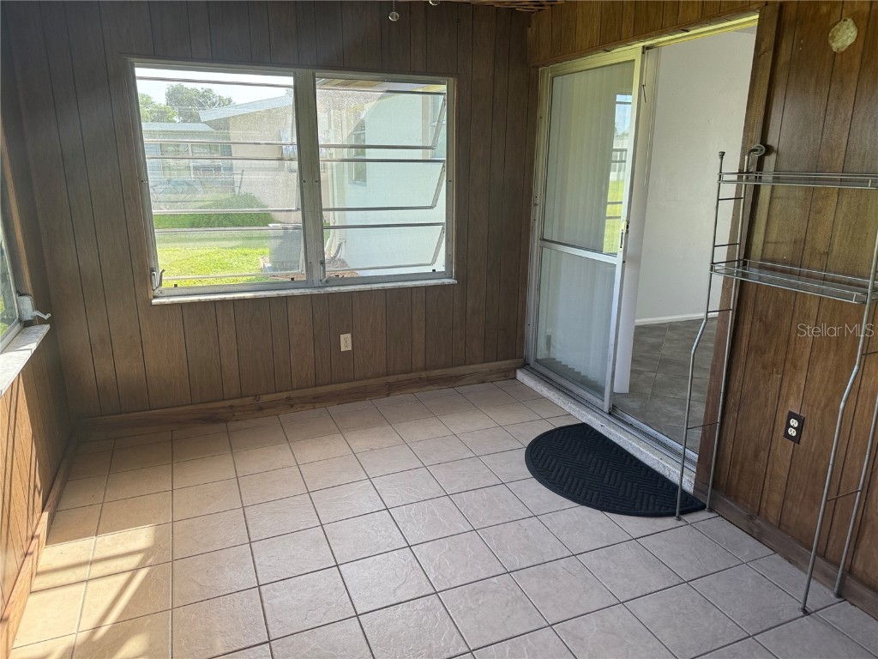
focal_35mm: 24
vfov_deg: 56.8
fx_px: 609
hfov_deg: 71.6
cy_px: 330
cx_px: 439
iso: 64
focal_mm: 6.76
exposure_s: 1/218
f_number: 1.78
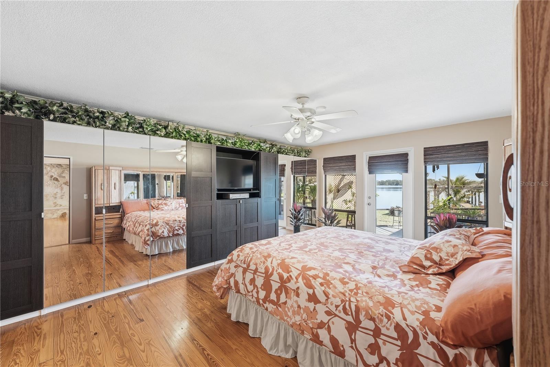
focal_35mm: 14
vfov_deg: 81.2
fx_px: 214
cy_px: 184
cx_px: 275
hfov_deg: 104.3
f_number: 7.1
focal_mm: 14
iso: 400
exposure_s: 1/400
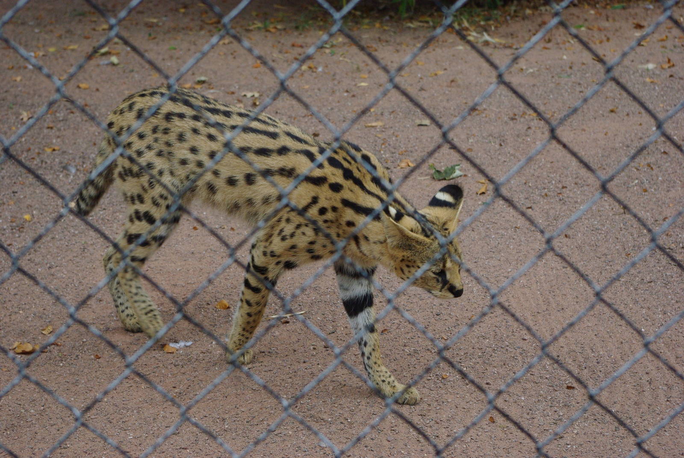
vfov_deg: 16.7
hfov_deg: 24.7
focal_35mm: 82
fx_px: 1560
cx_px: 342
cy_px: 229
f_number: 8
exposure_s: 1/350
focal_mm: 55
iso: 800
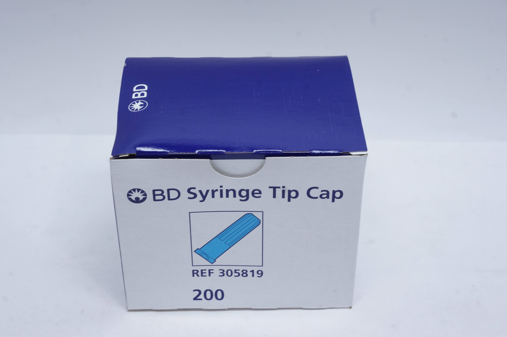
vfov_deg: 22.6
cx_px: 254
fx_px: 844
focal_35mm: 60
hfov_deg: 33.4
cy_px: 168
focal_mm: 40
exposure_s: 1/10
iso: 400
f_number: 13
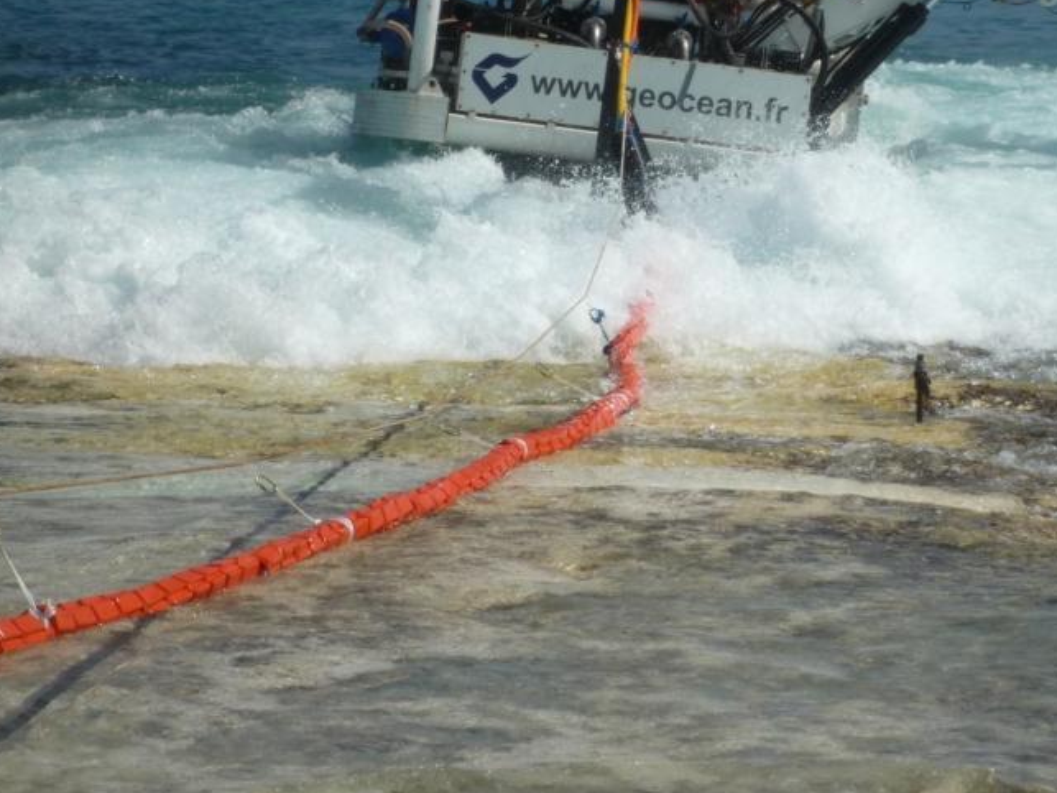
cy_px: 242
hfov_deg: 9.9
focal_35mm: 199
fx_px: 6075
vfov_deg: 7.5
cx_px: 804
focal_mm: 22
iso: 100
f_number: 8
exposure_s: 1/640
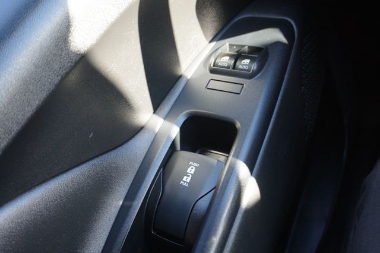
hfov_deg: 55.1
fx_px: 364
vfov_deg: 38.3
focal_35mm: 34
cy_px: 126
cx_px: 190
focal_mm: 23
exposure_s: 1/60
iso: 500
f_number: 4
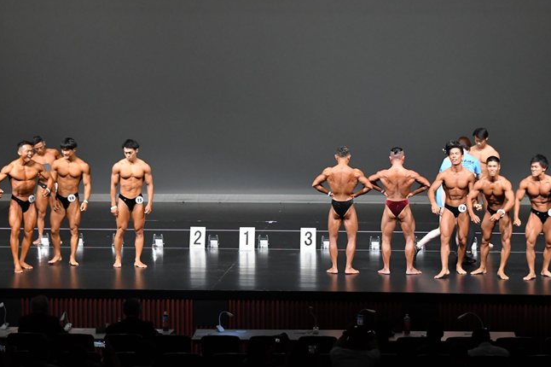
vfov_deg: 10.9
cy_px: 174
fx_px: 1927
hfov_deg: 16.3
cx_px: 296
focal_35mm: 126
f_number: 5.6
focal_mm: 70
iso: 4000
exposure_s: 1/400
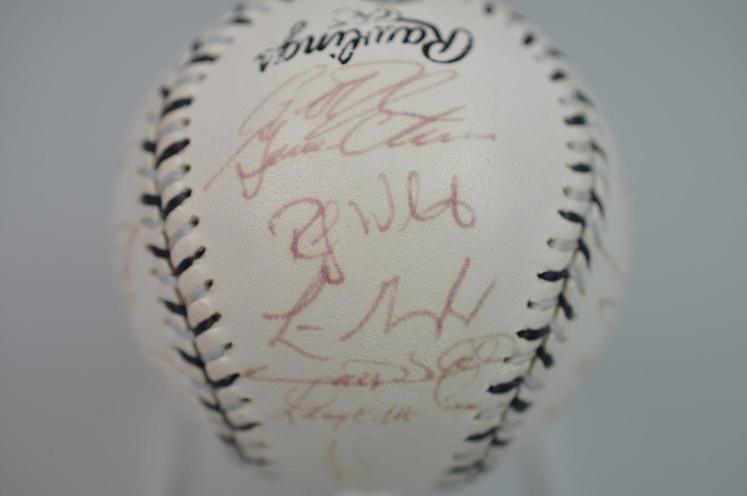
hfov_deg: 33.4
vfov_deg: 22.6
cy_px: 248
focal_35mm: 60
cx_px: 374
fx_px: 1243
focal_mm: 40
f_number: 4.5
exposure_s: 1/80
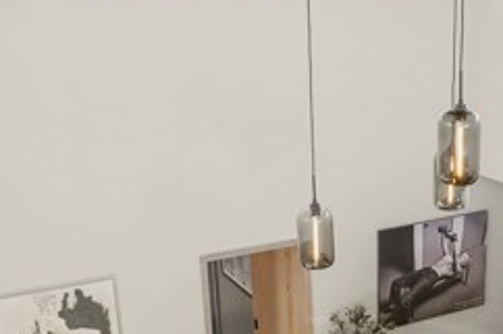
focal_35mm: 53
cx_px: 382
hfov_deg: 36.6
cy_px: 247
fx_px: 740
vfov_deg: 25.2
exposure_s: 1/25
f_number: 8
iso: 640
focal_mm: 20
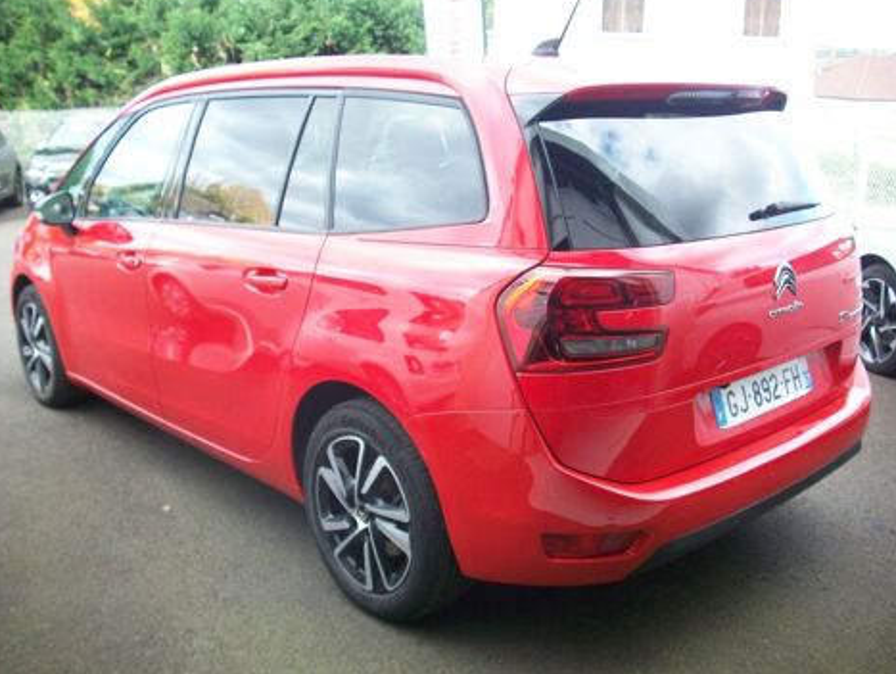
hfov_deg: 48.9
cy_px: 332
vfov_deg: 37.8
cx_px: 439
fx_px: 984
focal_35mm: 38
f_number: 2.8
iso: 80
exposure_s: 1/64.4
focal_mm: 6.2
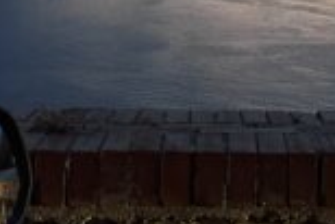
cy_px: 2
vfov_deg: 10.6
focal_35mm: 128
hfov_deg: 15.9
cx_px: 269
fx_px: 1192
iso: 500
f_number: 1.78
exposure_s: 1/40
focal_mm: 6.86
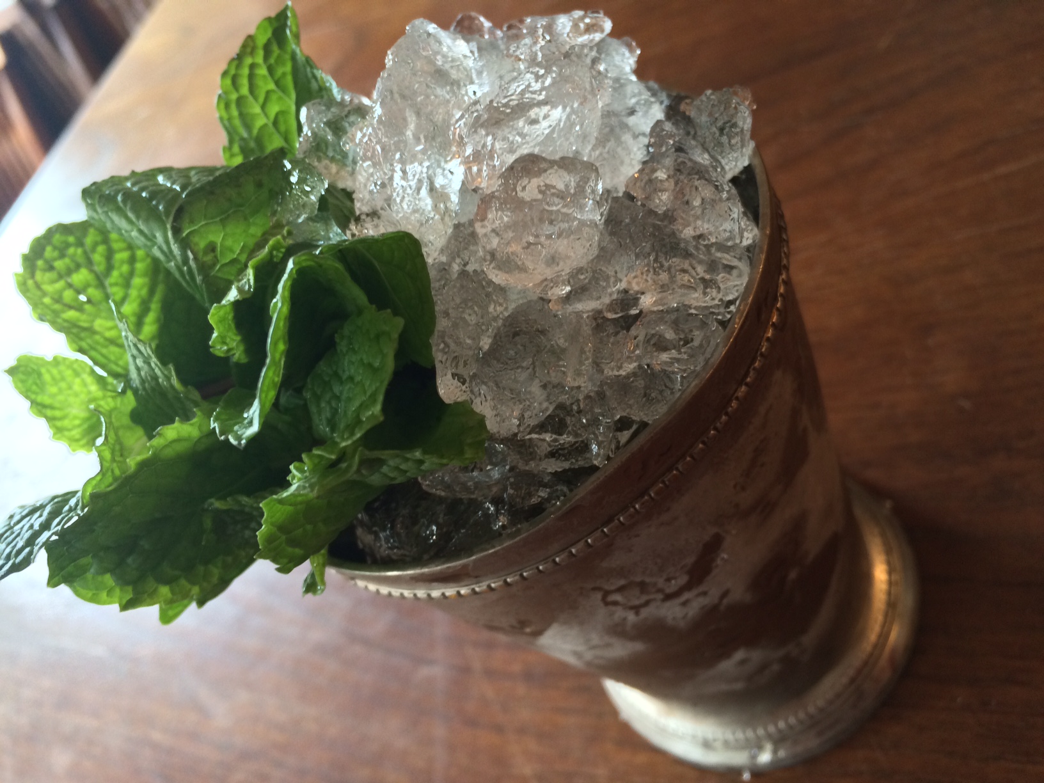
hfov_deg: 61.7
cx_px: 522
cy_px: 392
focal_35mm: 29
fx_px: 875
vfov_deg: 48.2
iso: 160
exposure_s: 1/30
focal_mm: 4.15
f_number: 2.2
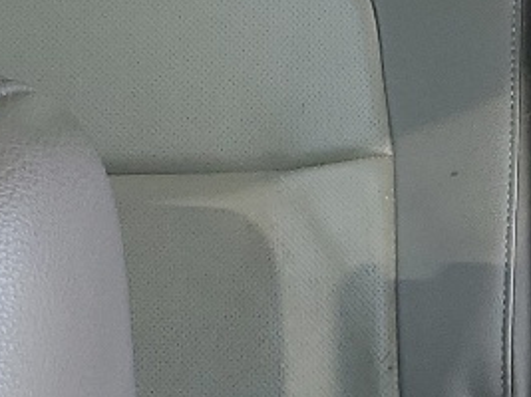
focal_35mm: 156
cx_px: 797
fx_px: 2392
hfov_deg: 12.1
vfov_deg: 9.5
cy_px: 197
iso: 50
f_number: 1.5
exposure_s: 1/120
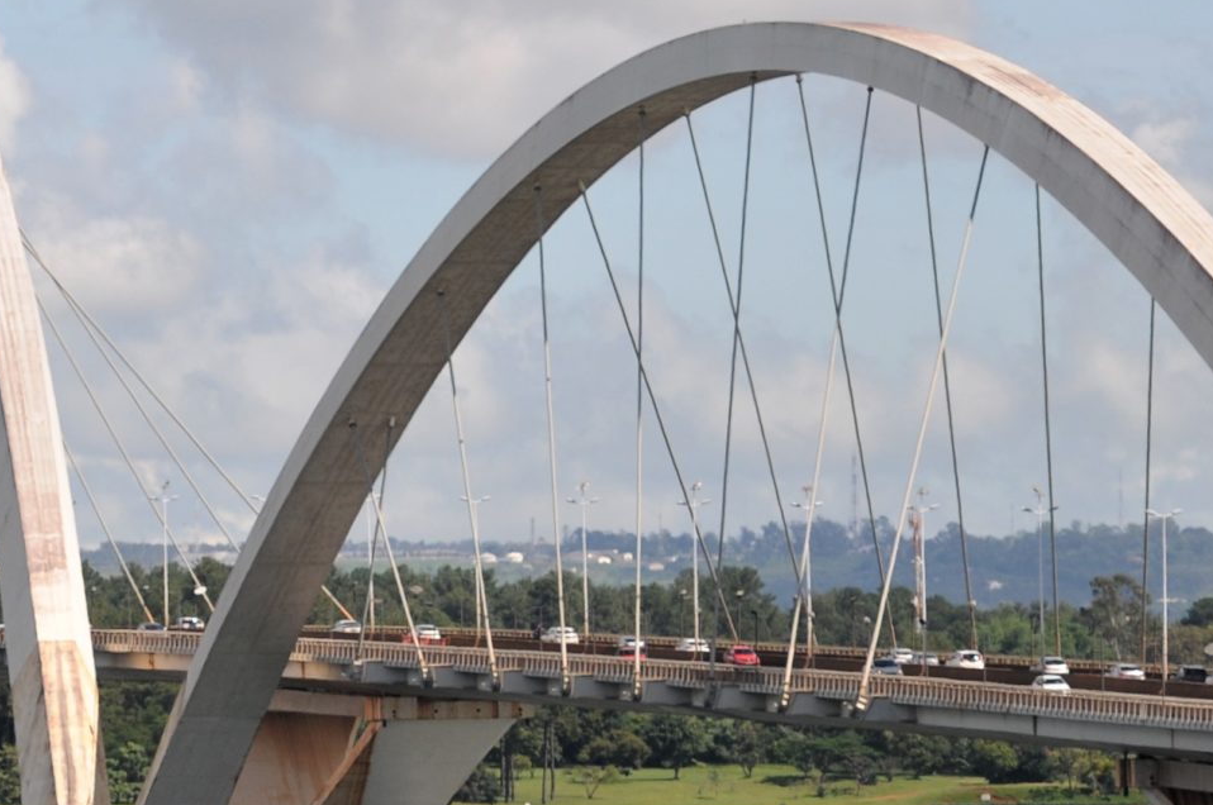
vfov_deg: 3.1
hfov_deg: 4.6
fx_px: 15108
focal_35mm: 449
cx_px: 66
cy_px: 616
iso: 200
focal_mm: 112
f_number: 2.8
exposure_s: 1/4000
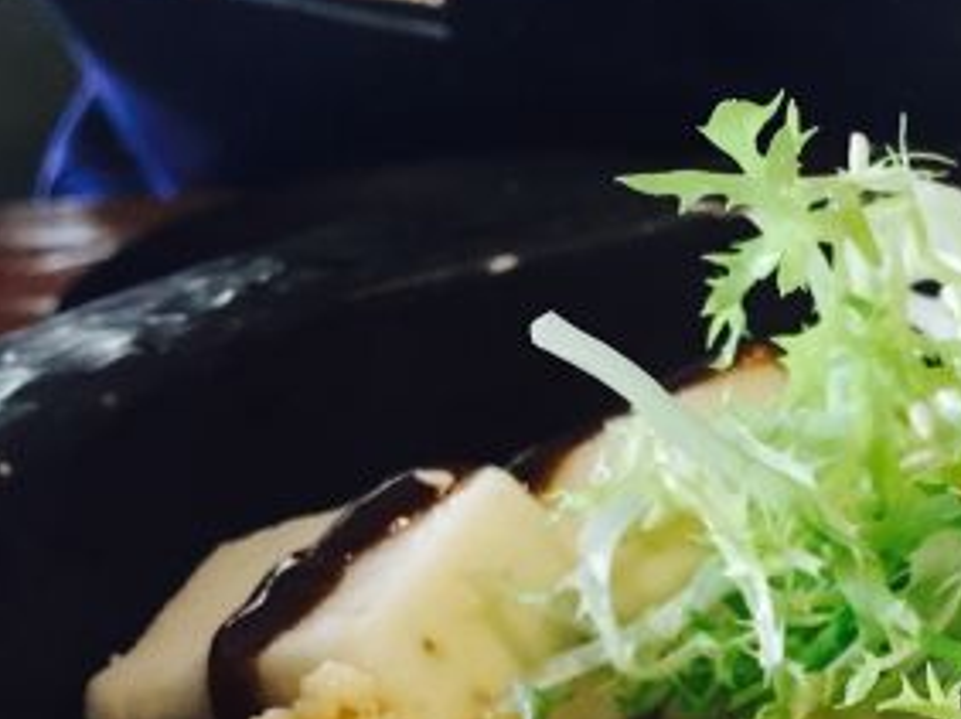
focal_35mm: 72
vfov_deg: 19.3
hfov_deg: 25.5
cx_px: 1002
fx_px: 1997
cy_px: 843
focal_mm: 4.15
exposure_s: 1/20
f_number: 2.2
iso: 200
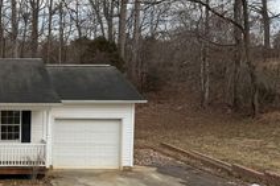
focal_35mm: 59
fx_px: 459
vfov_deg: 23.0
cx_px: 3
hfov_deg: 31.5
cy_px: 97
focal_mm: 6.76
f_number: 1.78
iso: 80
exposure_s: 1/2907
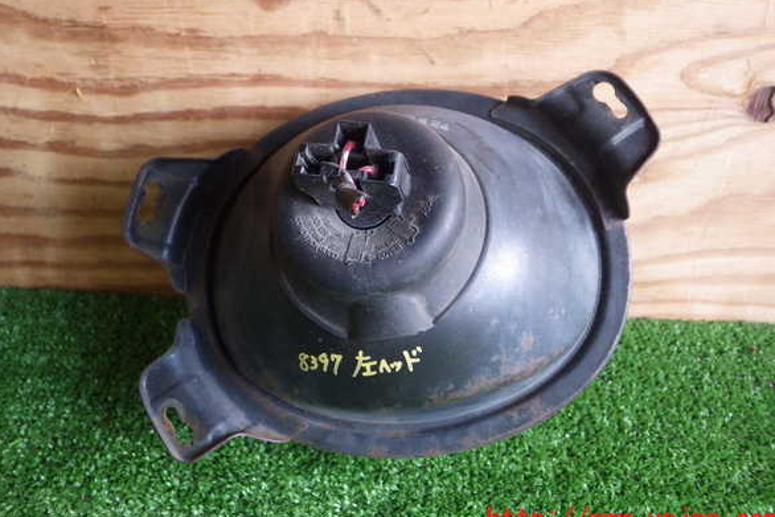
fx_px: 711
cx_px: 389
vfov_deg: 40.0
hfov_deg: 57.2
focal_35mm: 33
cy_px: 239
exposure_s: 1/45
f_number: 2.3
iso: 400
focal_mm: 5.5
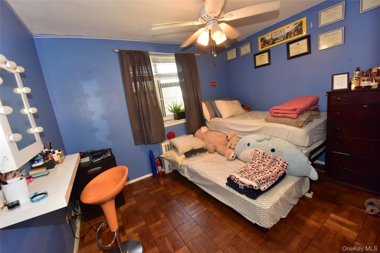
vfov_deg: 81.2
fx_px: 148
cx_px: 190
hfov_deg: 104.3
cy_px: 126
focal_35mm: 14
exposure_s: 1/60
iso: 3200
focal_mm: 14
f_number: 9
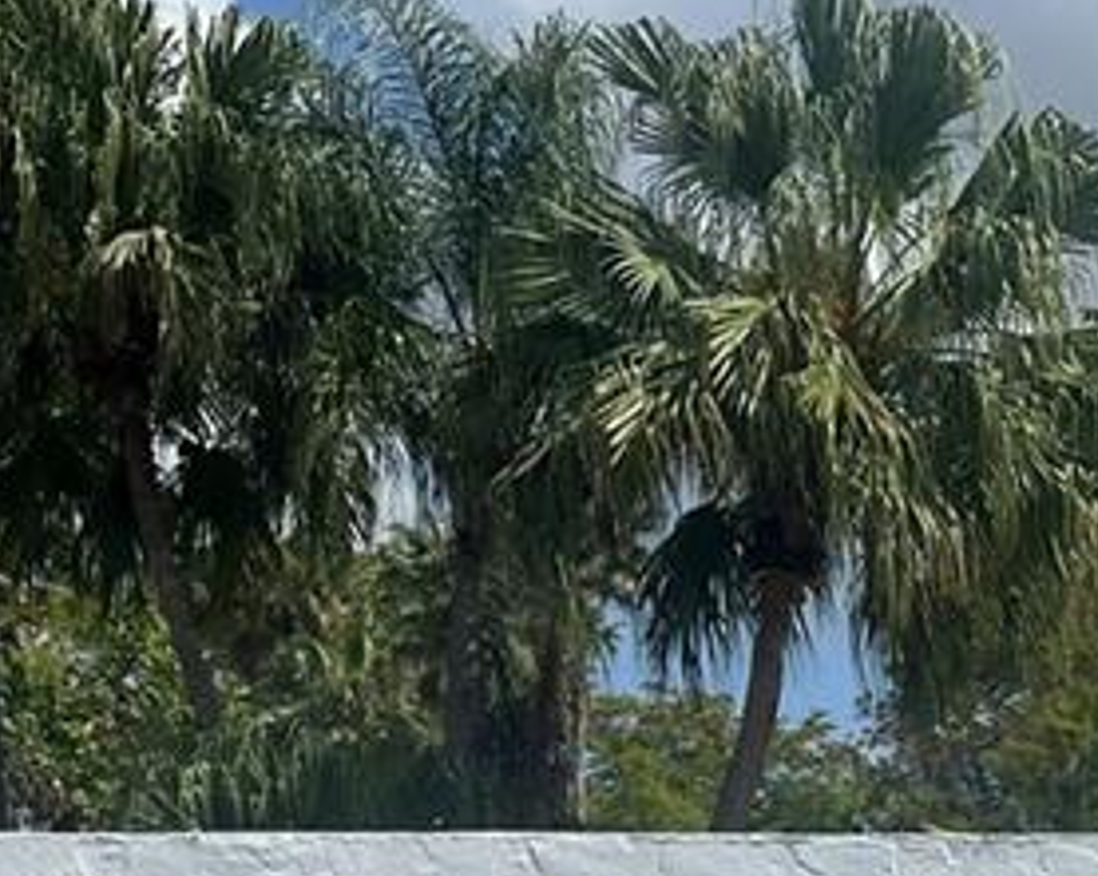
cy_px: 1538
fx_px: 3571
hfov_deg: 16.7
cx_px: 1324
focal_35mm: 110
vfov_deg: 12.8
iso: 50
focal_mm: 5.7
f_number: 1.5
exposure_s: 1/7463
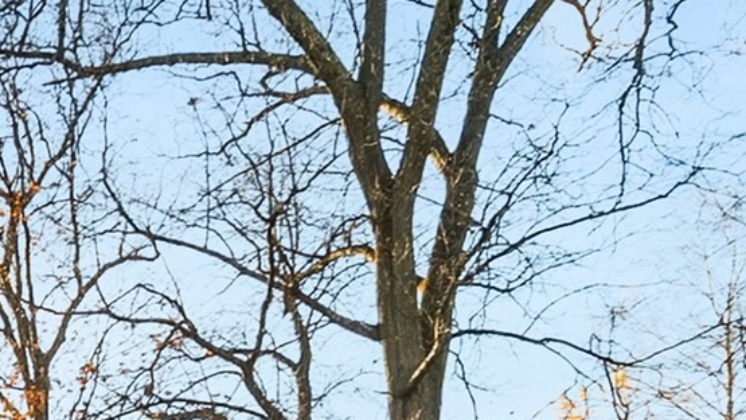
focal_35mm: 58
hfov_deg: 26.3
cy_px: 650
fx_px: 1147
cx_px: -372
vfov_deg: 18.2
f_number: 10
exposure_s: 1/800
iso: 640
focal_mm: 10
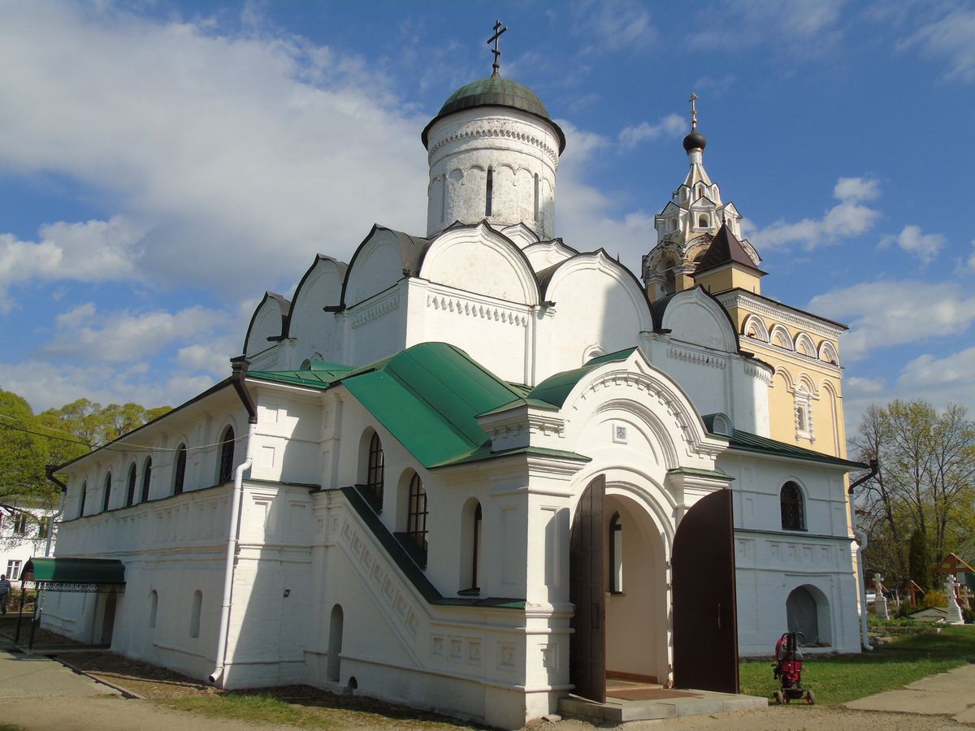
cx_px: 488
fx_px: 817
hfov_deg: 61.7
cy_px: 366
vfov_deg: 48.2
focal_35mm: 29
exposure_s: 1/1000
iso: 80
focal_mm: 5.2
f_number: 4.5
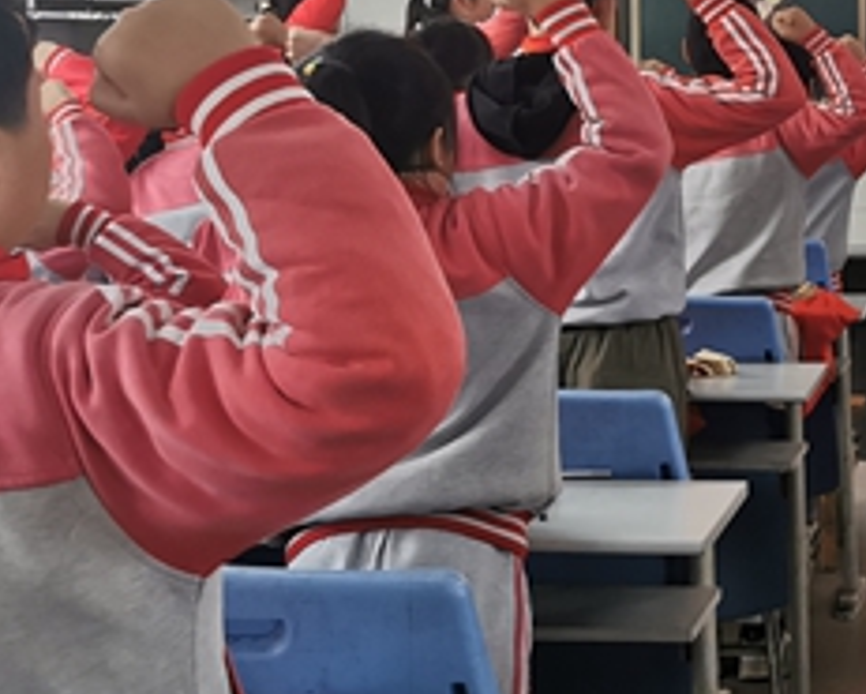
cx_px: 1031
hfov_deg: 23.8
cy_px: 173
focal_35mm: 73
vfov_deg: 20.8
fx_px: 1872
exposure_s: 1/100
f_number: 1.8
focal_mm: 5.58
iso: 125
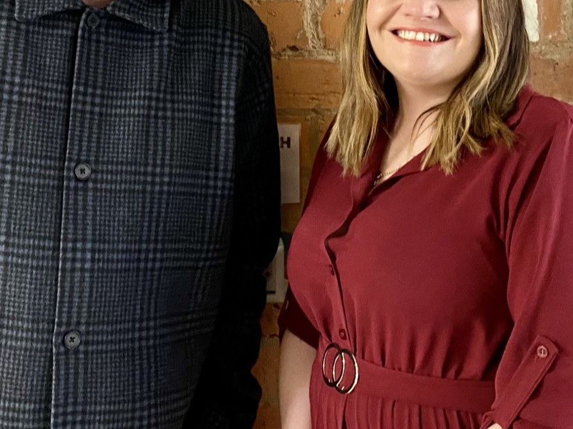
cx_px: 261
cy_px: 67
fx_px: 960
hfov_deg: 33.2
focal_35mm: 58
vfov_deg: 24.7
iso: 500
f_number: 1.8
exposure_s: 1/35
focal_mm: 4.25
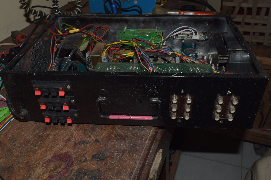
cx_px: 136
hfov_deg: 55.1
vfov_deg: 38.4
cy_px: 90
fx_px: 260
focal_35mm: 34
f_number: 11
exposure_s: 1/60
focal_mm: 23
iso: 100
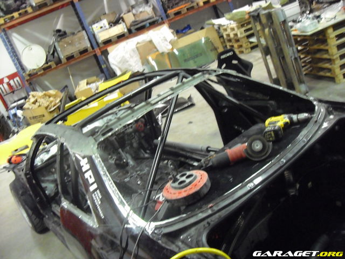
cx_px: 172
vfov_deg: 38.7
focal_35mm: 37
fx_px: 369
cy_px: 130
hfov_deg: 50.1
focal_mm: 6.2
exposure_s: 1/13
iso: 800
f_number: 2.7
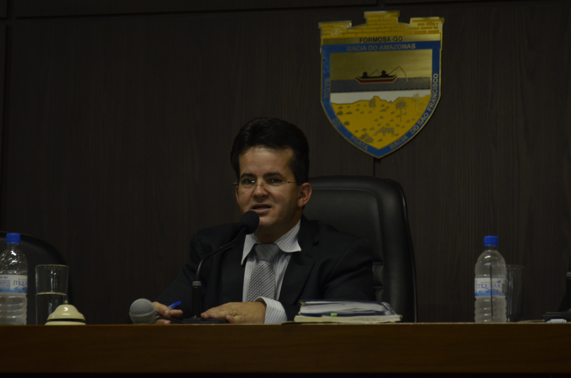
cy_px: 189
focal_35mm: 180
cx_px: 286
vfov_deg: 7.6
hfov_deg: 11.4
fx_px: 2849
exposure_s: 1/60
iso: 800
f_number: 5.6
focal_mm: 120
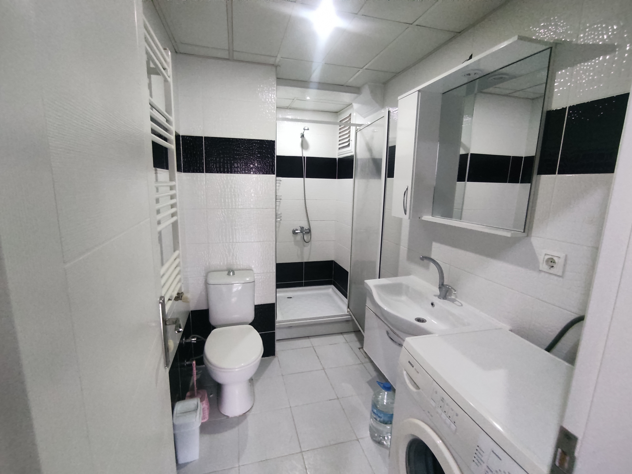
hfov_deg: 98.2
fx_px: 274
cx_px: 316
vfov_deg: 81.7
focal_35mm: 15
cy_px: 237
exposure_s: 1/33
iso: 835
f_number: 2.2
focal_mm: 1.6
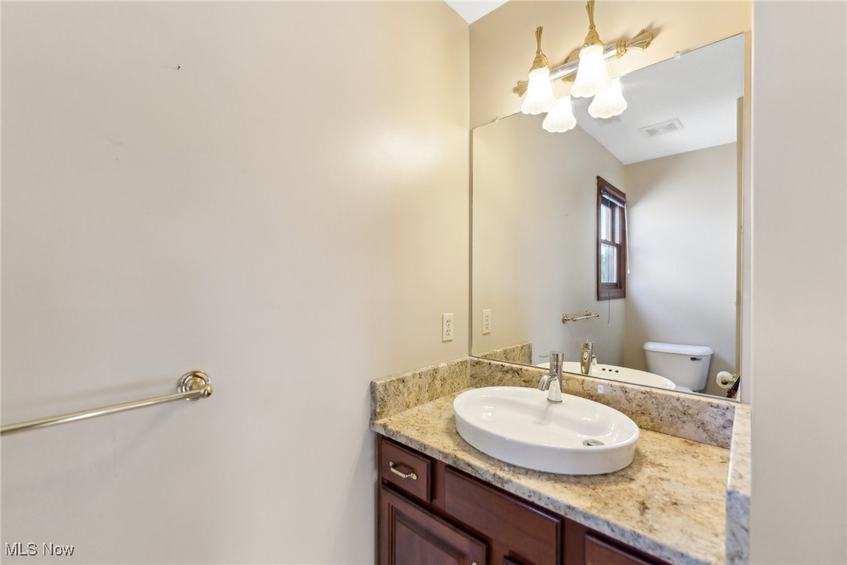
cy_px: 282
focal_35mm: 14
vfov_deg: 81.2
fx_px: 329
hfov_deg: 104.3
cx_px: 424
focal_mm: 14
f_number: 2.8
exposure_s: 1/200
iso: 640
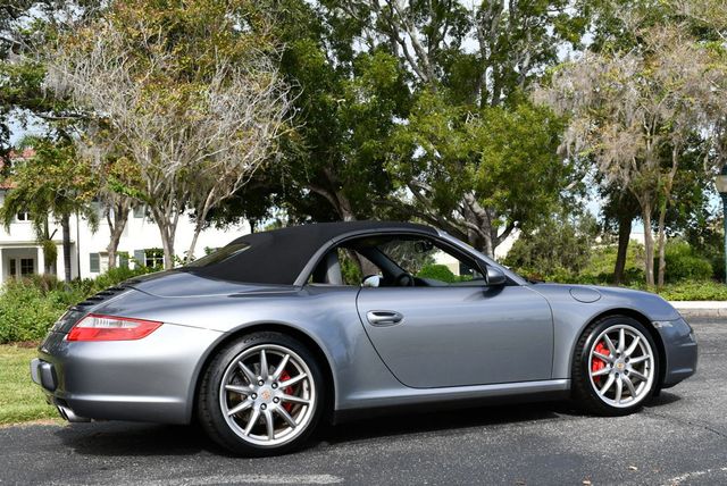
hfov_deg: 41.1
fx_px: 970
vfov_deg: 28.1
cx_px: 364
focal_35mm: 48
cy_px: 243
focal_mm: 24
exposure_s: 1/250
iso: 110
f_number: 8
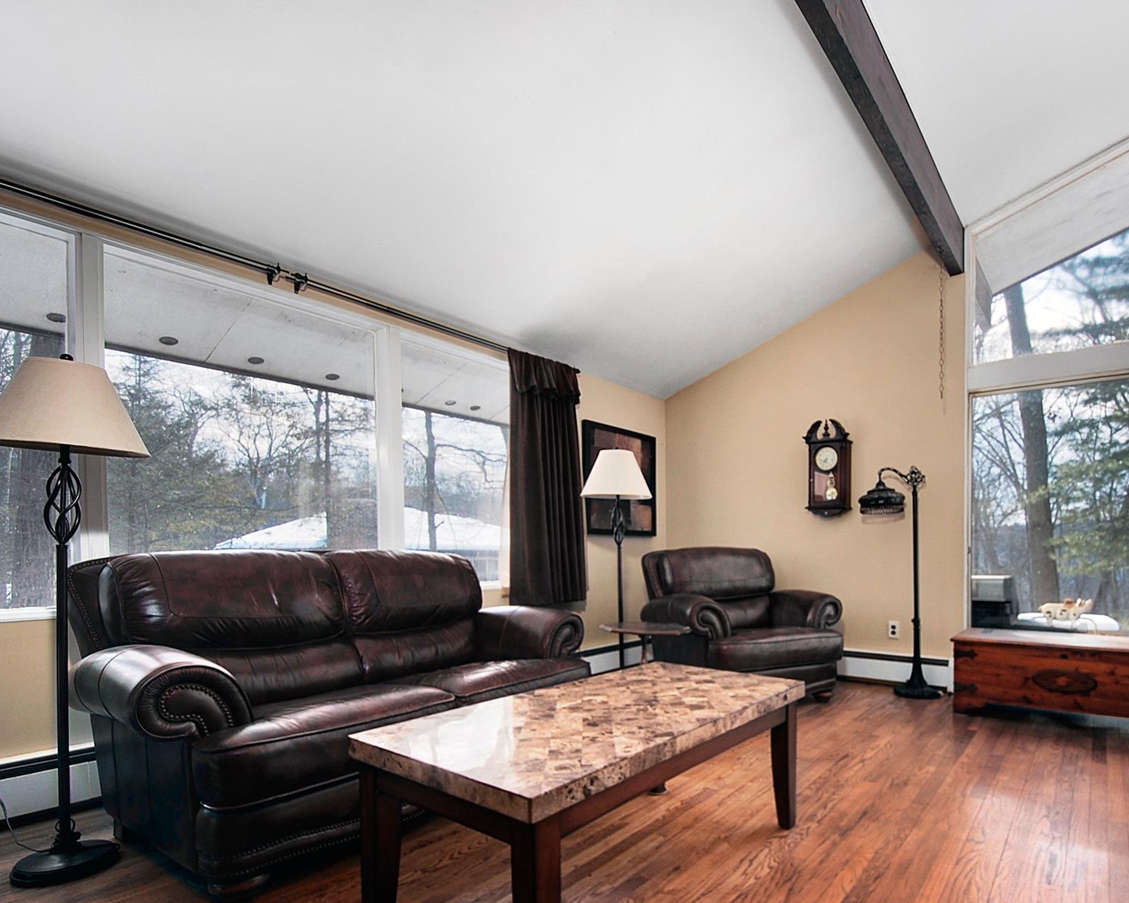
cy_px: 451
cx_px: 666
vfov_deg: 77.0
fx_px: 568
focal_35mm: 17
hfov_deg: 88.7
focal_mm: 10
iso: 200
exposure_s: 1/60
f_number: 14
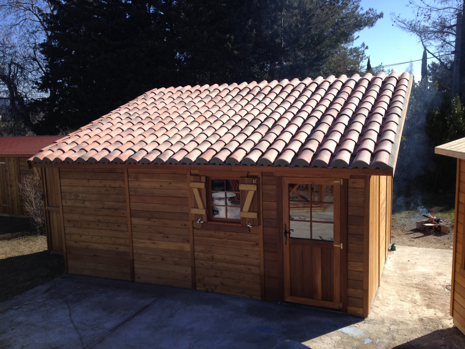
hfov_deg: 52.6
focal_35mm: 35
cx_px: 232
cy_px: 174
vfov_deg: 40.7
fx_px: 470
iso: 50
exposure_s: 1/1255
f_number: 2.4
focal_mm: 4.28
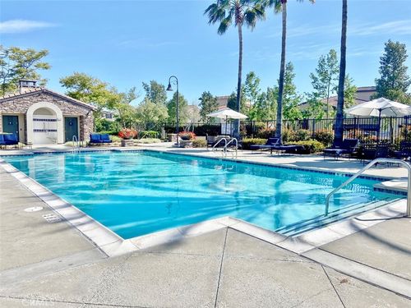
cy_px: 154
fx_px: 309
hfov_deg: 67.3
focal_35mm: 26
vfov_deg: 53.1
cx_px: 206
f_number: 1.8
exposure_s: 1/3610
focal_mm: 4.25
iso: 32
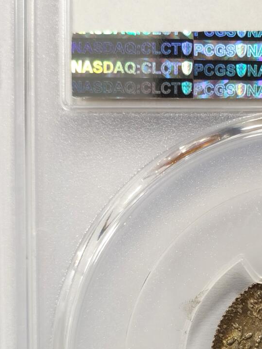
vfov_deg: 14.5
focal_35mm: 136
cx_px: 306
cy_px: 244
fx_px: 1373
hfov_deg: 10.7
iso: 125
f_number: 16
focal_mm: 5.56
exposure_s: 1/100
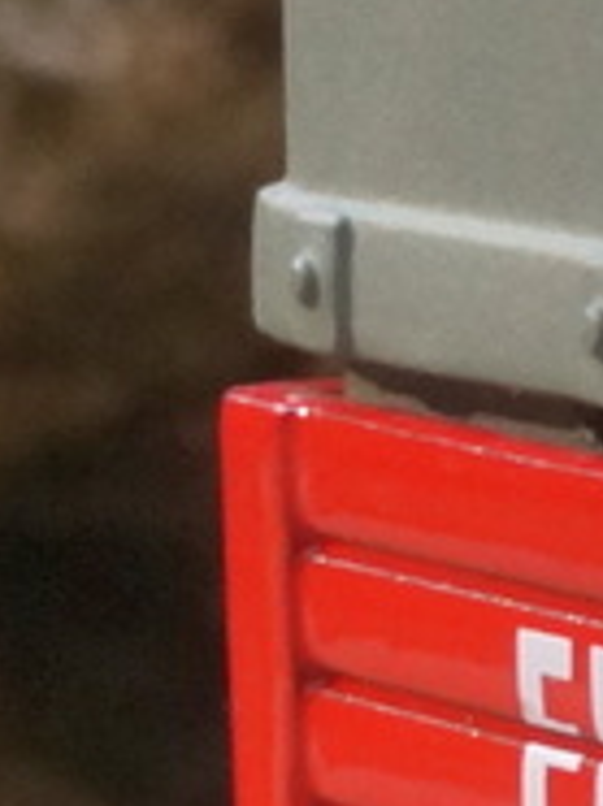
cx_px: 2911
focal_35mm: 403
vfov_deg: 4.9
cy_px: 960
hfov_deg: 3.4
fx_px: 9382
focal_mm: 26
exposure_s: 1/60
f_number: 20
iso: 800
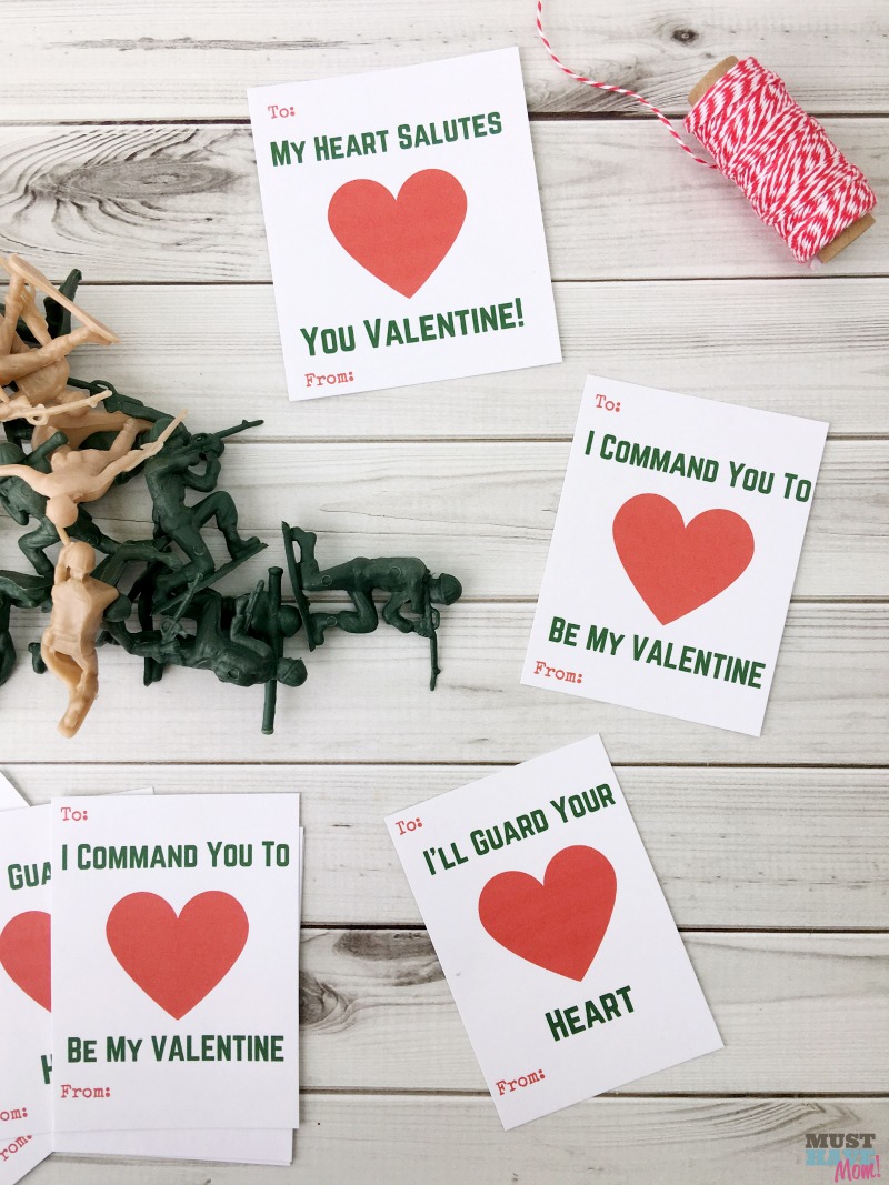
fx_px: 993
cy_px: 592
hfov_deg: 48.2
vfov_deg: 61.7
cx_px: 444
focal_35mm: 29
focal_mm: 4.15
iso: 25
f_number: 2.2
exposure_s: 1/289
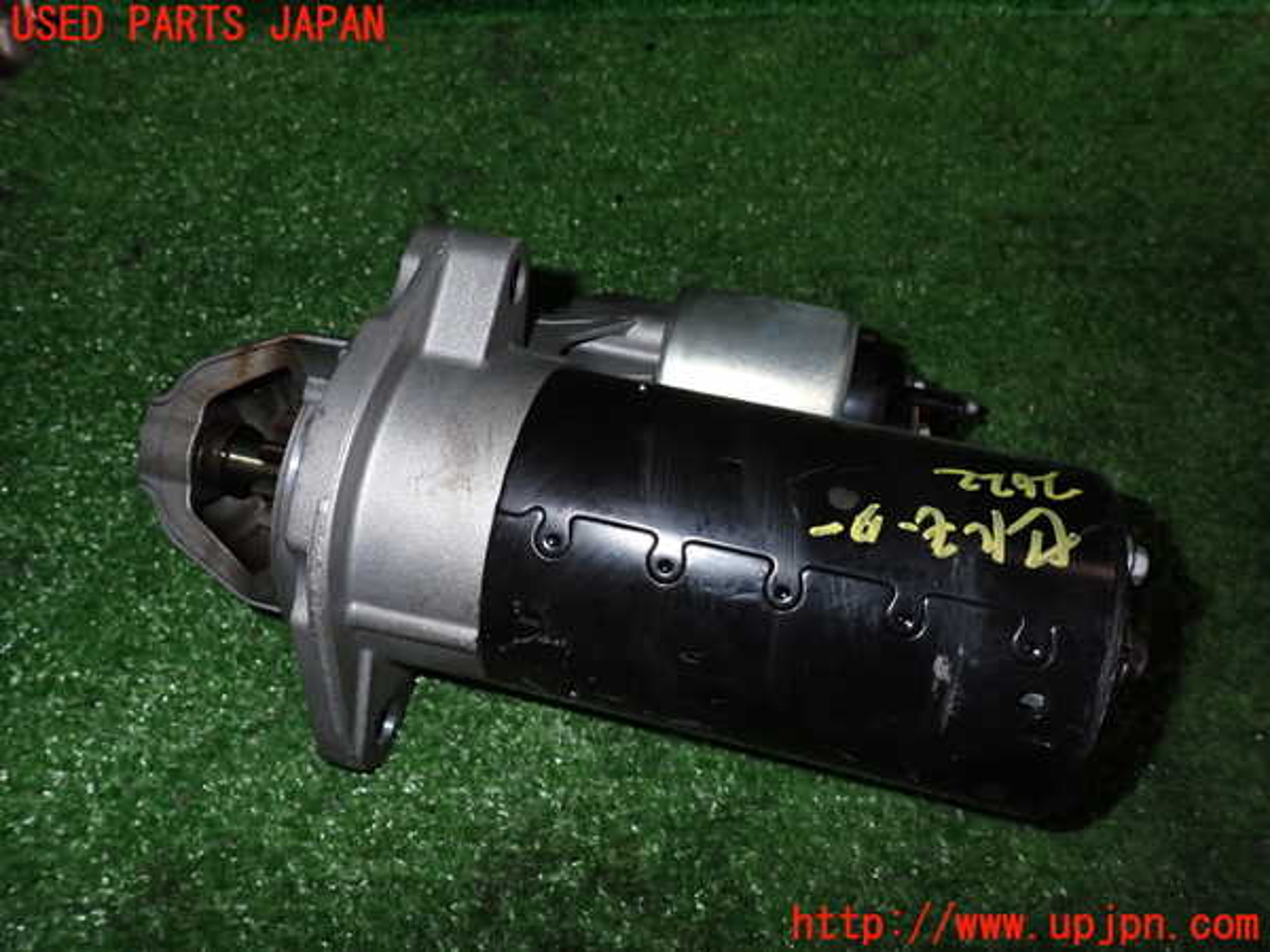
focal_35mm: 25
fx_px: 917
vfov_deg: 54.9
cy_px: 476
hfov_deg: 69.4
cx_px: 635
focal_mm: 4.5
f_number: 8
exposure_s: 1/100
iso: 400
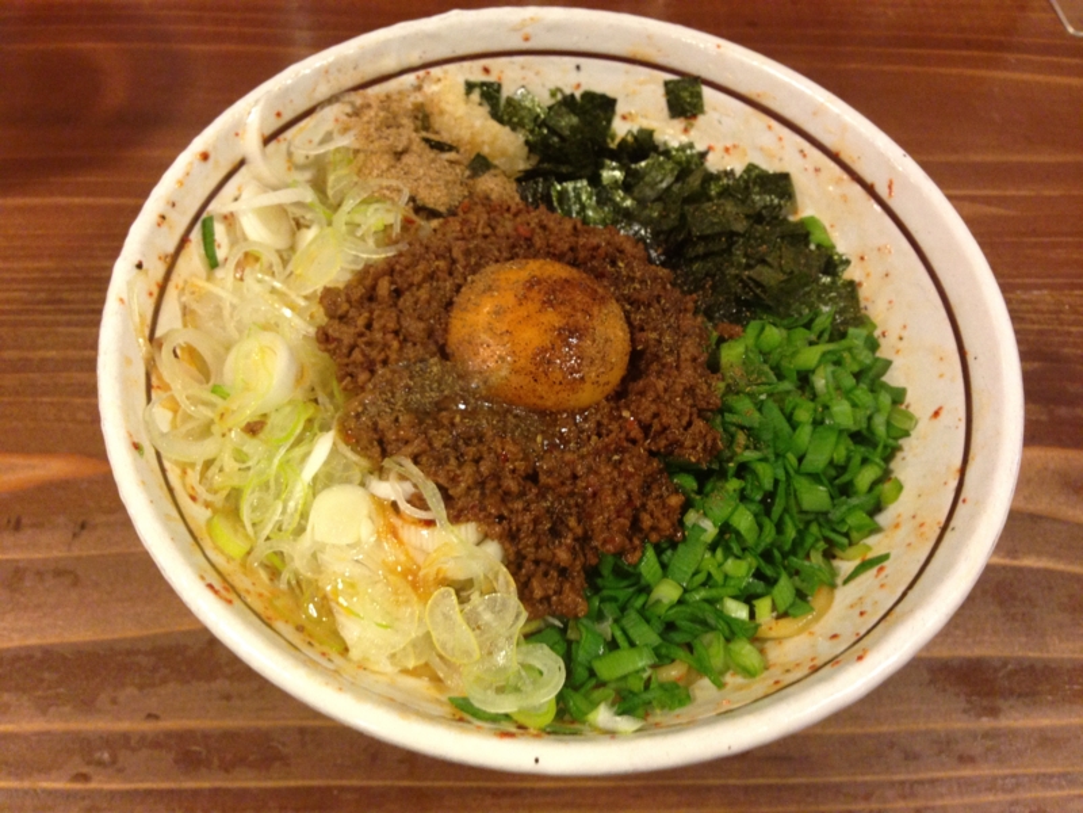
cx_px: 542
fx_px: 1032
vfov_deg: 42.9
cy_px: 406
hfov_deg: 55.4
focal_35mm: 33
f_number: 2.4
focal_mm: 4.12
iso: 200
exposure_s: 1/20
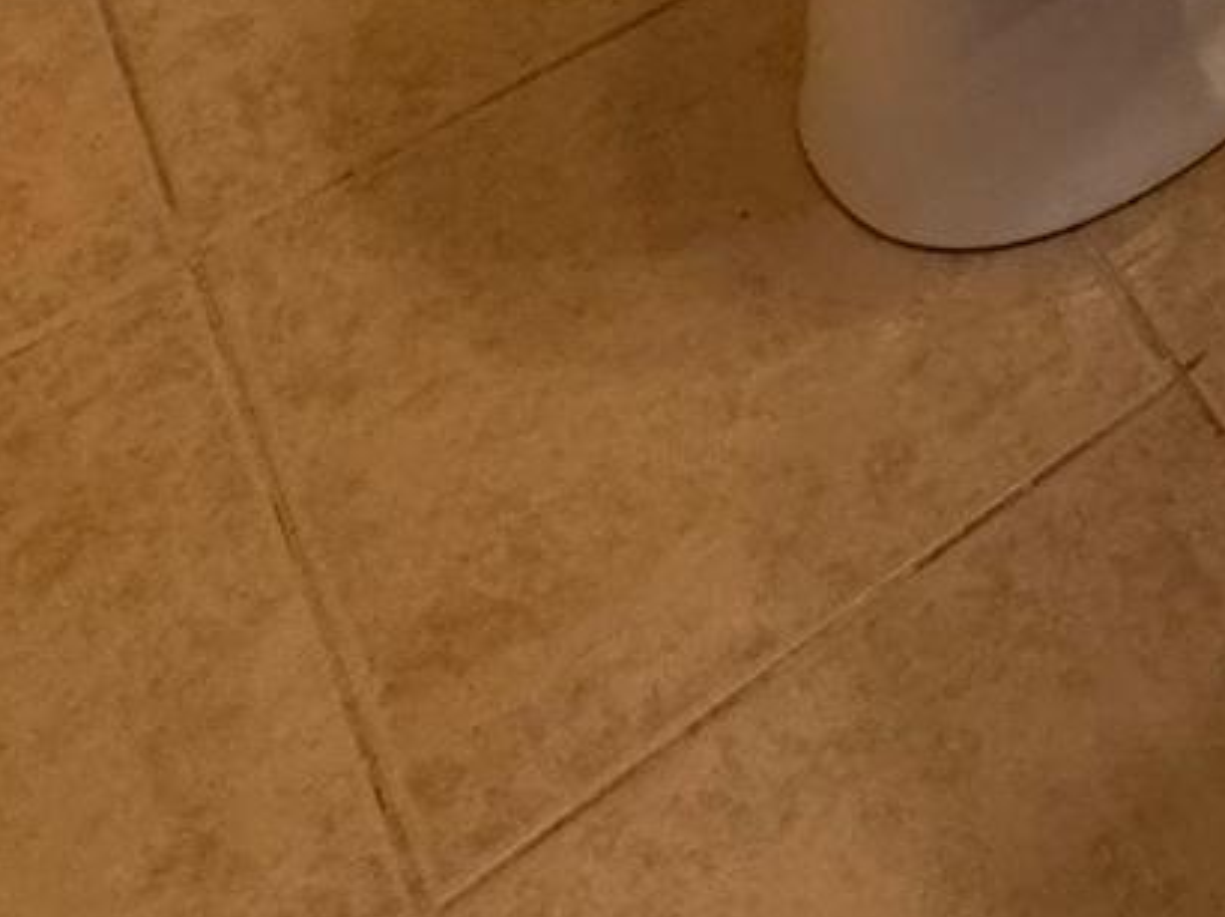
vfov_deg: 14.0
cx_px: 1497
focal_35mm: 70
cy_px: -1329
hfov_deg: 24.9
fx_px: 2476
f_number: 2.2
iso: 200
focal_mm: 2.22
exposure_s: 1/120
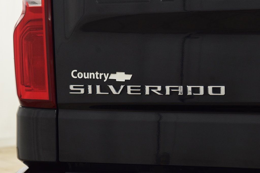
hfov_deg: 19.5
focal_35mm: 105
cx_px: 130
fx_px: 758
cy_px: 86
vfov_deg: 13.0
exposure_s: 1/30
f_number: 7.1
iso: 1600
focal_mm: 70
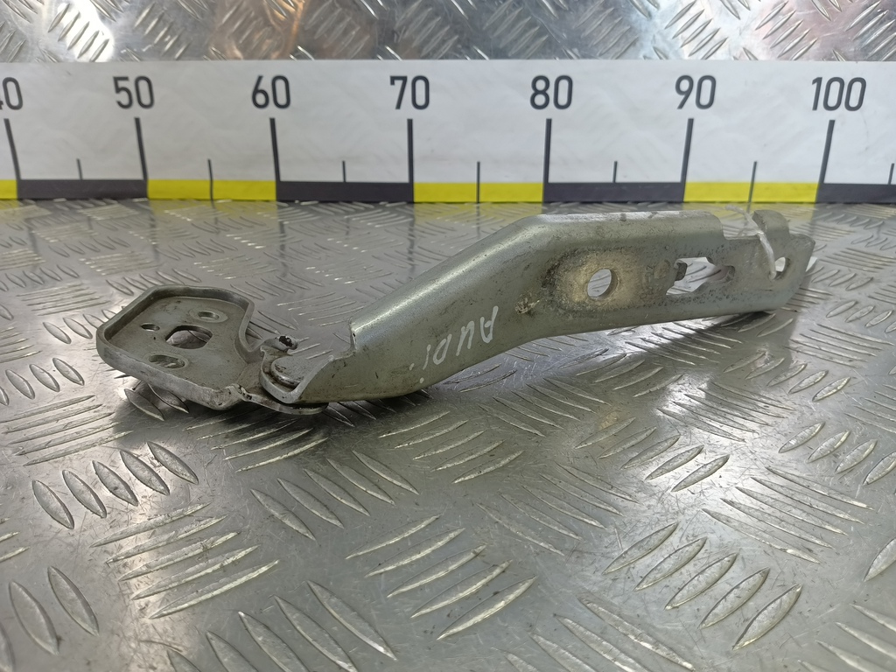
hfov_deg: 73.9
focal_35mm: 23
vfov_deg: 58.9
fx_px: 595
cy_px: 336
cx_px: 448
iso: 148
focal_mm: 4.11
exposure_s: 1/100
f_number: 1.6
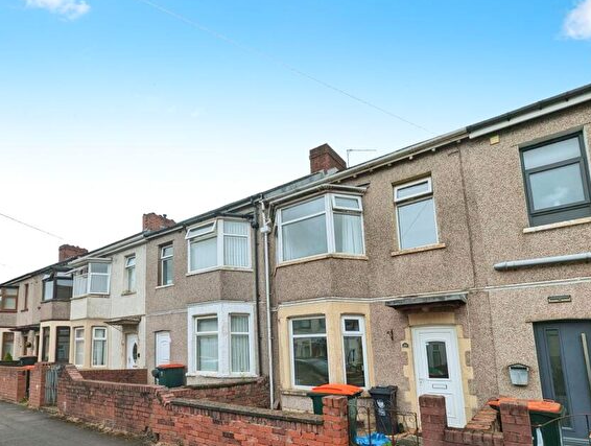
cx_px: 329
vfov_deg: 77.9
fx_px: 274
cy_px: 254
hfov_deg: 94.0
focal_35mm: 16
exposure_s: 1/1381
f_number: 2.2
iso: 47
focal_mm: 1.95
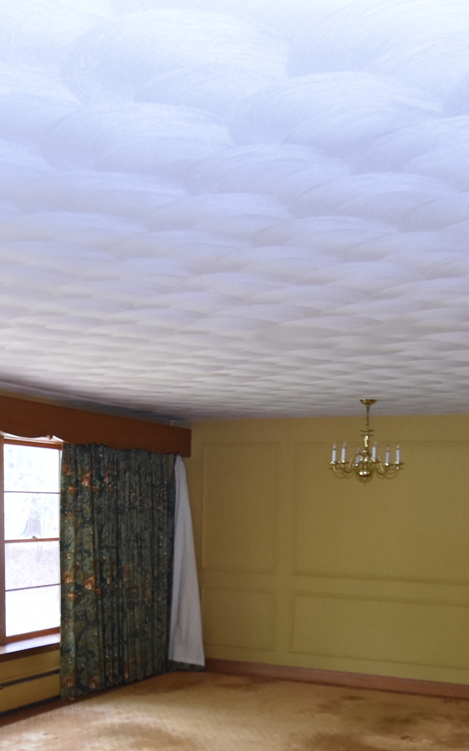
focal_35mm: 41
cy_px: 646
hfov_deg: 31.2
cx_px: 269
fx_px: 838
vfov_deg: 44.7
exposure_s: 1/60
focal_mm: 10
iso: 800
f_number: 3.5
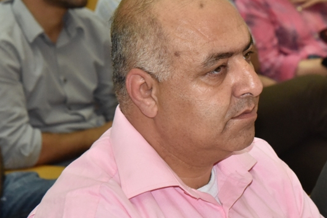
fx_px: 1444
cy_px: 88
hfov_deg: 12.8
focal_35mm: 159
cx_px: 294
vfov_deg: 8.6
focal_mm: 82
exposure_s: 1/200
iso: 2500
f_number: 6.3
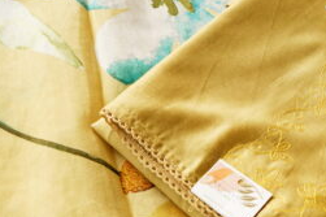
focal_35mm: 67
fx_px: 606
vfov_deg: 20.3
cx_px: 299
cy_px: 97
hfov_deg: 28.8
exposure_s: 1/100
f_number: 6.3
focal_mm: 28
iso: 320
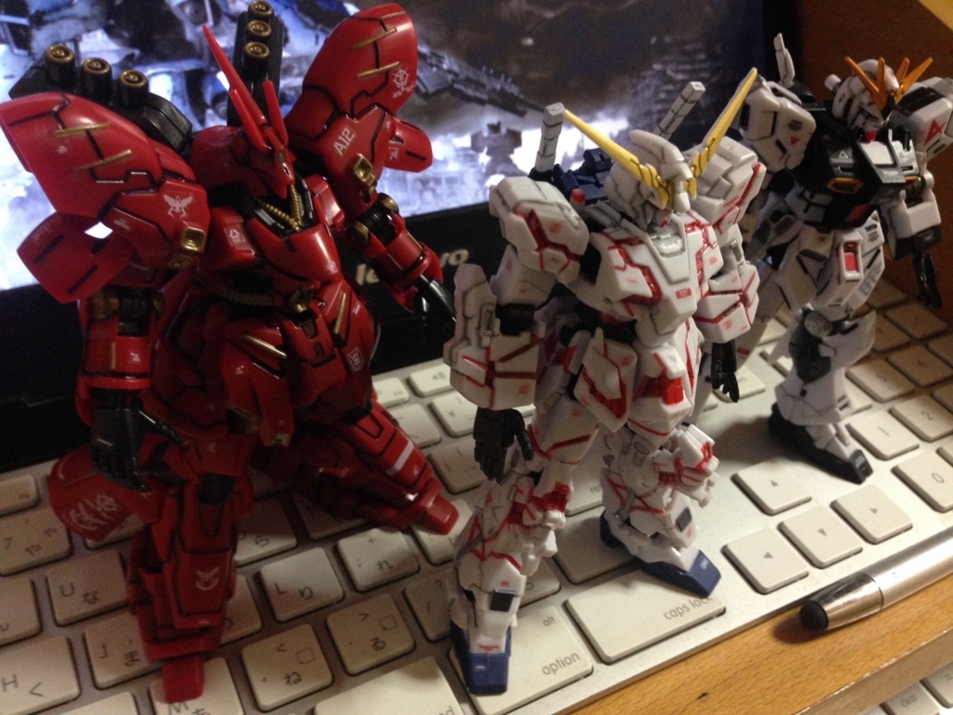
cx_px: 476
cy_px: 358
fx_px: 909
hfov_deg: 55.4
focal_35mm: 33
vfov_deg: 42.9
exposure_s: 1/20
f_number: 2.4
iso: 250
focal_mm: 4.12
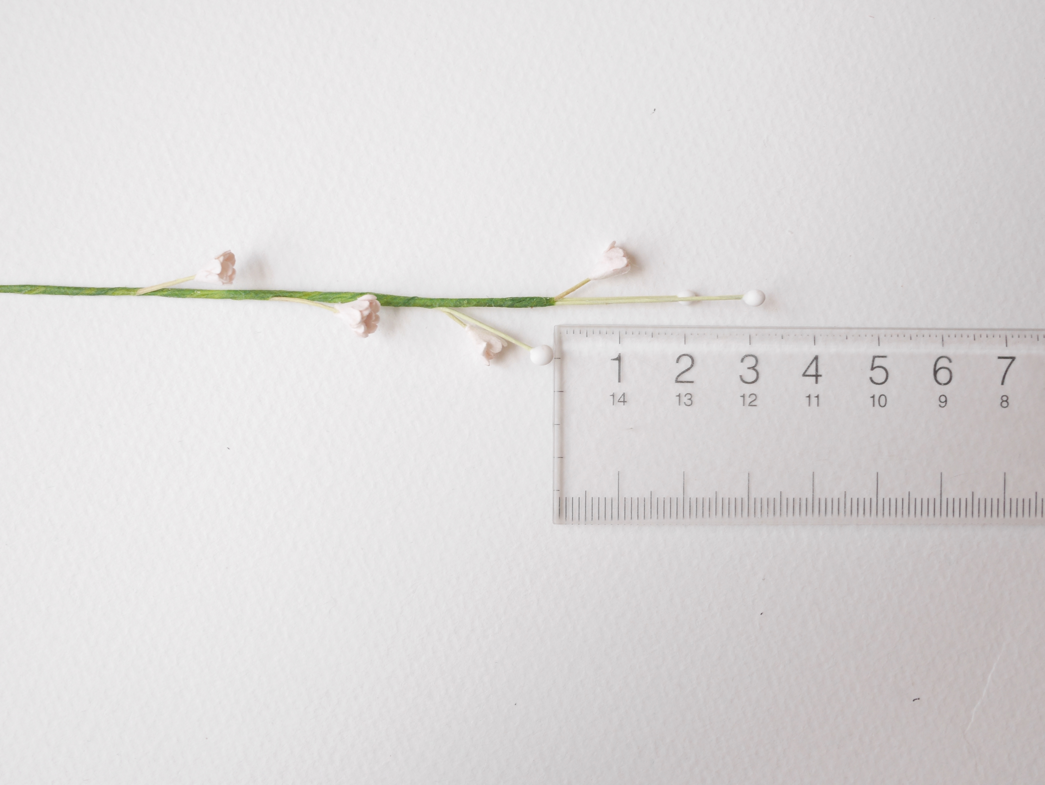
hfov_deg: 46.8
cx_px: 522
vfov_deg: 36.0
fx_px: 1208
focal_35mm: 40
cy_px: 392
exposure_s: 1/100
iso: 800
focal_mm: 20
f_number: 5
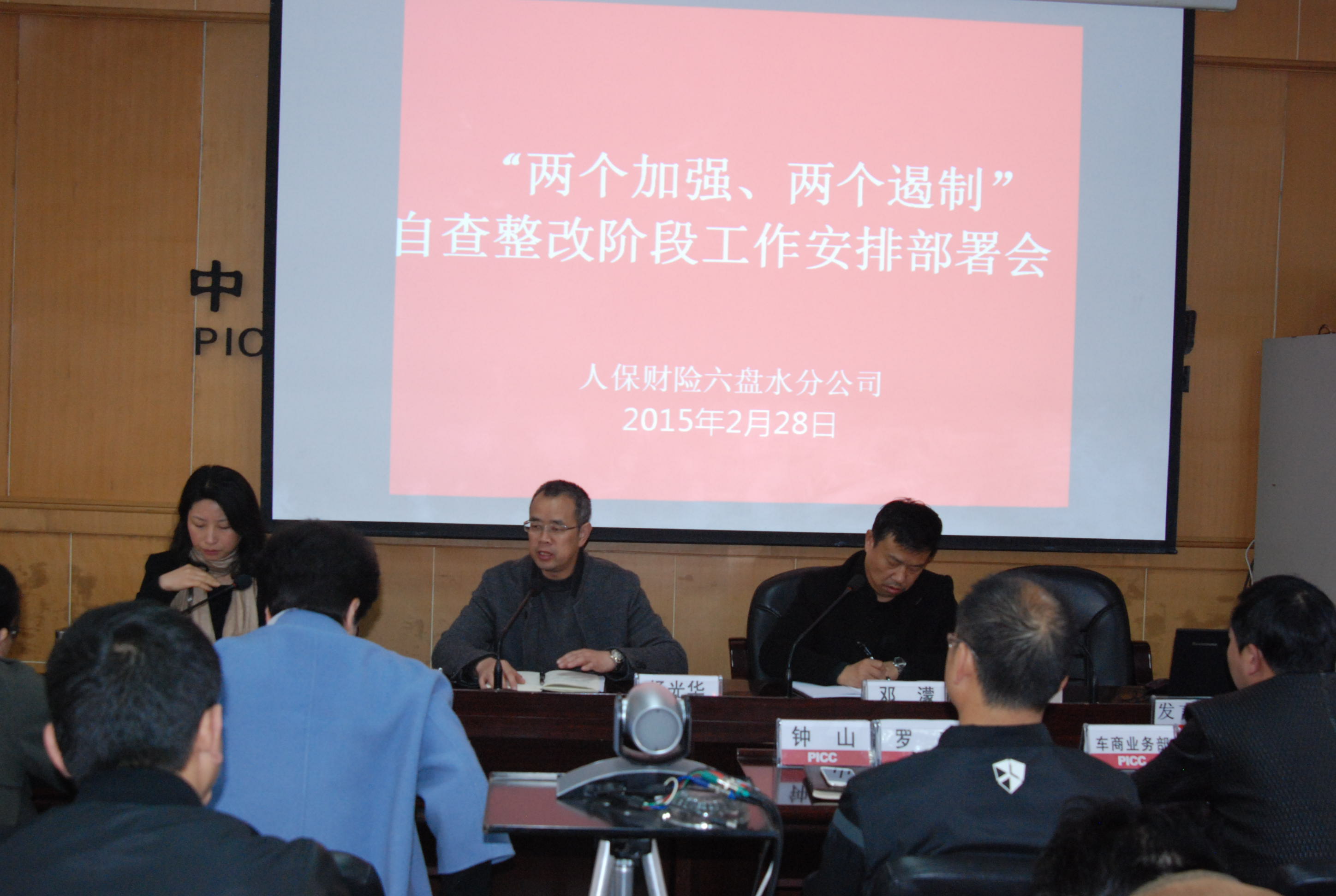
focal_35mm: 42
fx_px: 1562
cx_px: 668
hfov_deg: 46.3
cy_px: 448
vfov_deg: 32.0
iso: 1000
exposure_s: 1/60
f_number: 5
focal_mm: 28
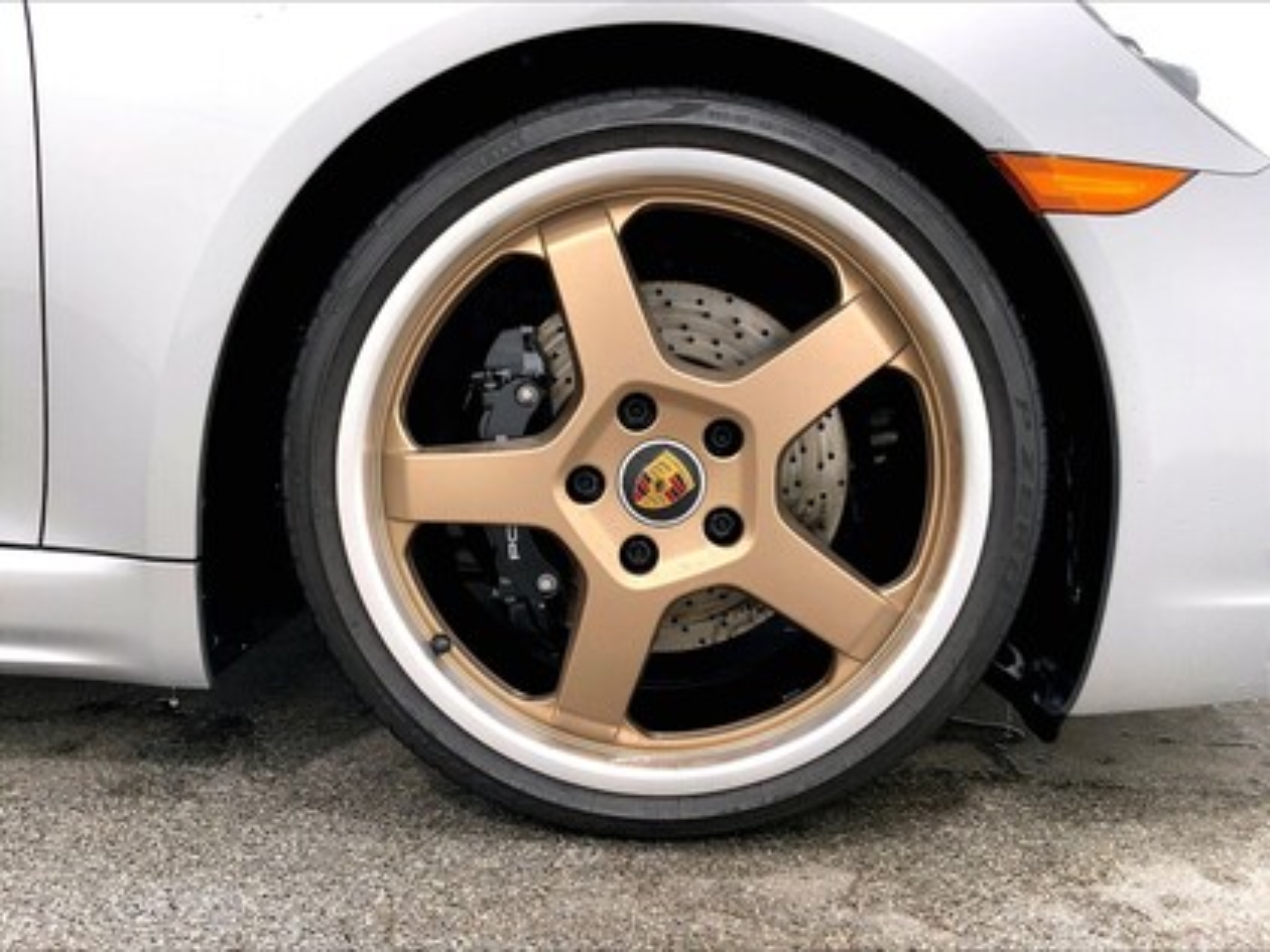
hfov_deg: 61.7
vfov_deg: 48.2
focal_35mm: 29
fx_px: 1064
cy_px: 476
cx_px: 635
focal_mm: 3
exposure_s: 1/122
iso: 50
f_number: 1.8
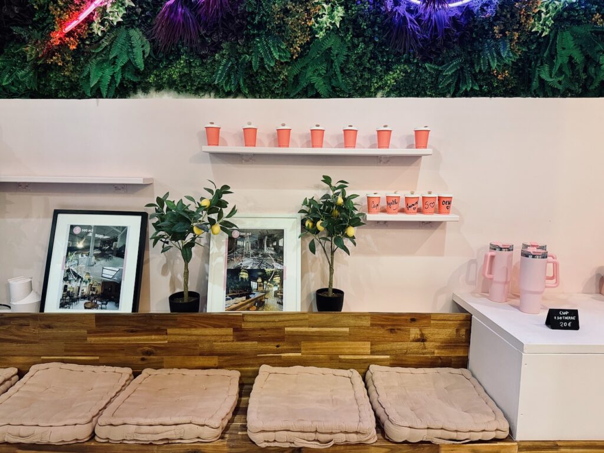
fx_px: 419
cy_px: 226
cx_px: 302
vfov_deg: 56.8
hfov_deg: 71.6
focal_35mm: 24
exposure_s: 1/50
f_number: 1.78
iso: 500
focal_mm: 6.76
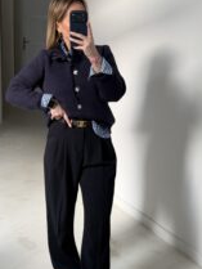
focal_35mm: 46
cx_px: 59
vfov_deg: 41.2
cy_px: 129
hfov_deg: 31.2
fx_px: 358
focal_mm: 6.76
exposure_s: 1/107
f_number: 1.78
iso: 200
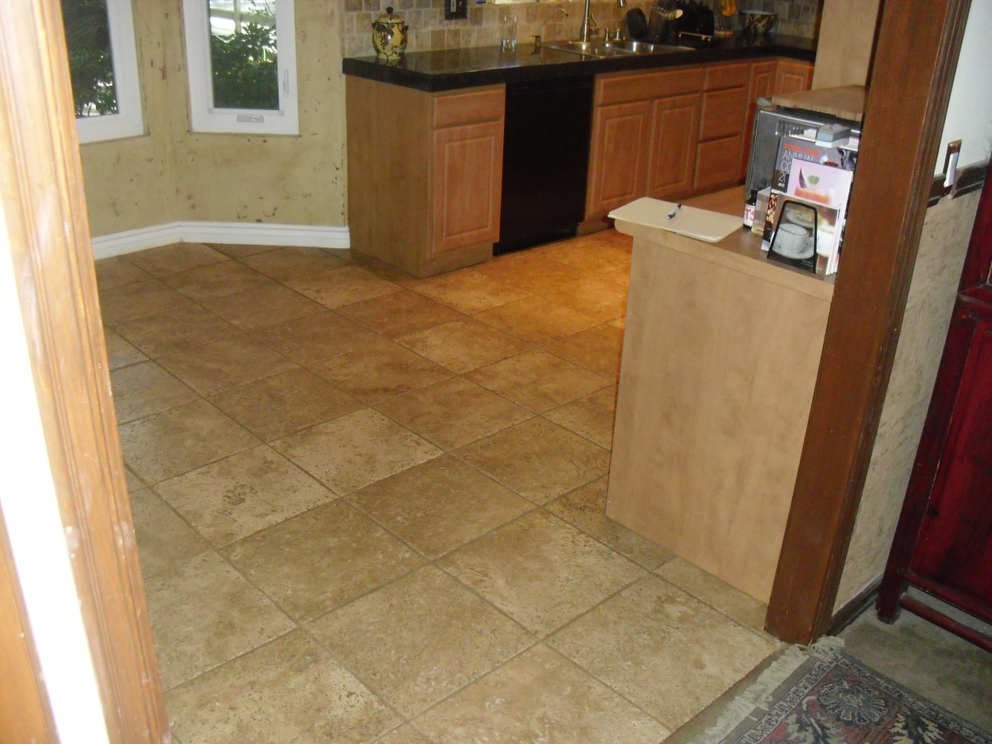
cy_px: 372
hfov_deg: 51.4
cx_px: 496
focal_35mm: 36
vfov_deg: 39.7
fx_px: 1032
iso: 400
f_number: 3.1
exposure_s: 1/60
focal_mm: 6.3
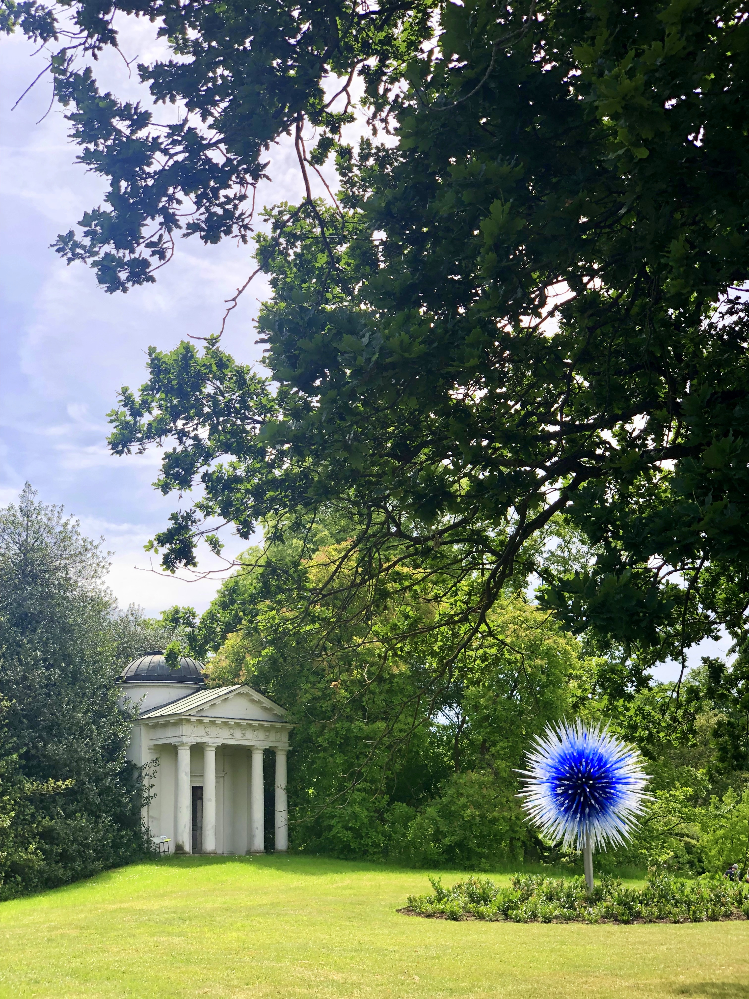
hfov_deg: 28.0
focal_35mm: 52
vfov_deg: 36.8
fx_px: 1500
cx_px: 374
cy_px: 500
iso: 16
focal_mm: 6
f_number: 2.4
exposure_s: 1/540
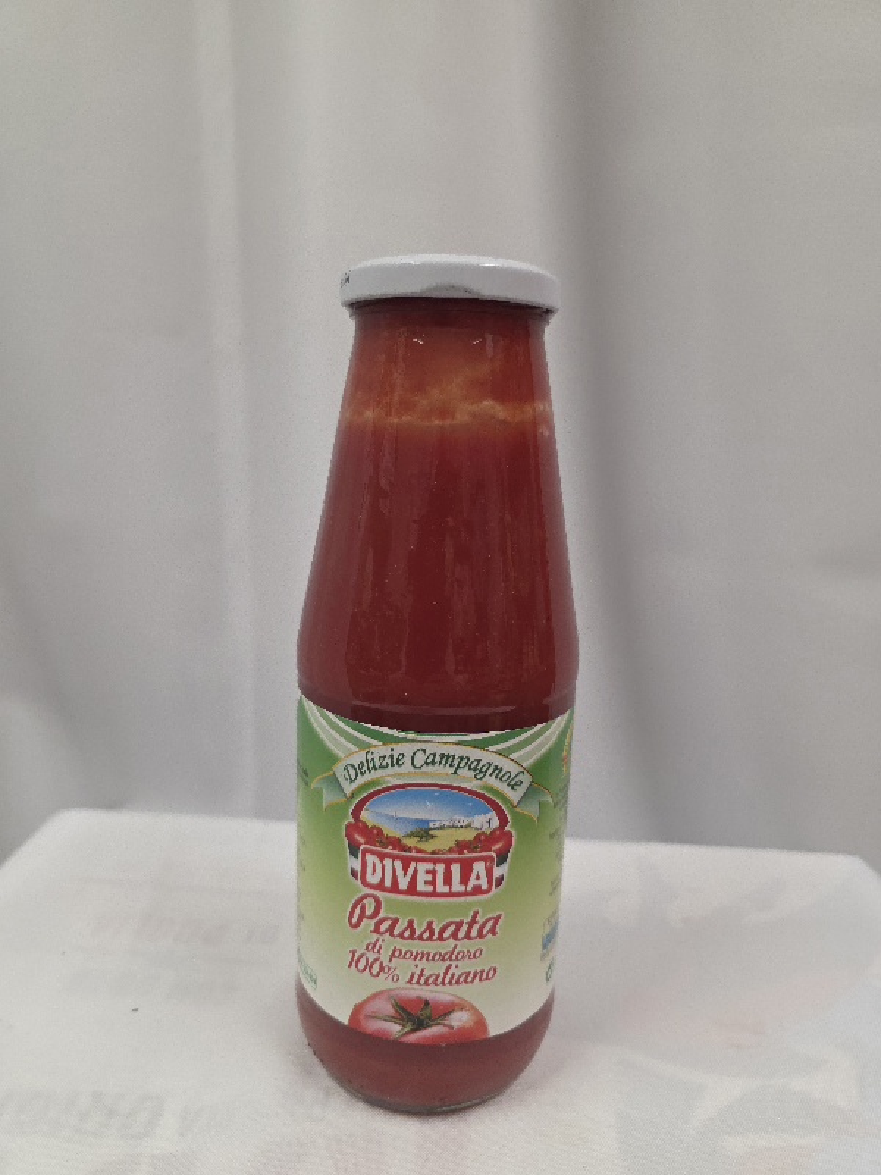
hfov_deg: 58.9
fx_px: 780
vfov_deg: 73.9
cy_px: 588
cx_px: 440
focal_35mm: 23
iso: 400
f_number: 1.7
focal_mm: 6.3
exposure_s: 1/101
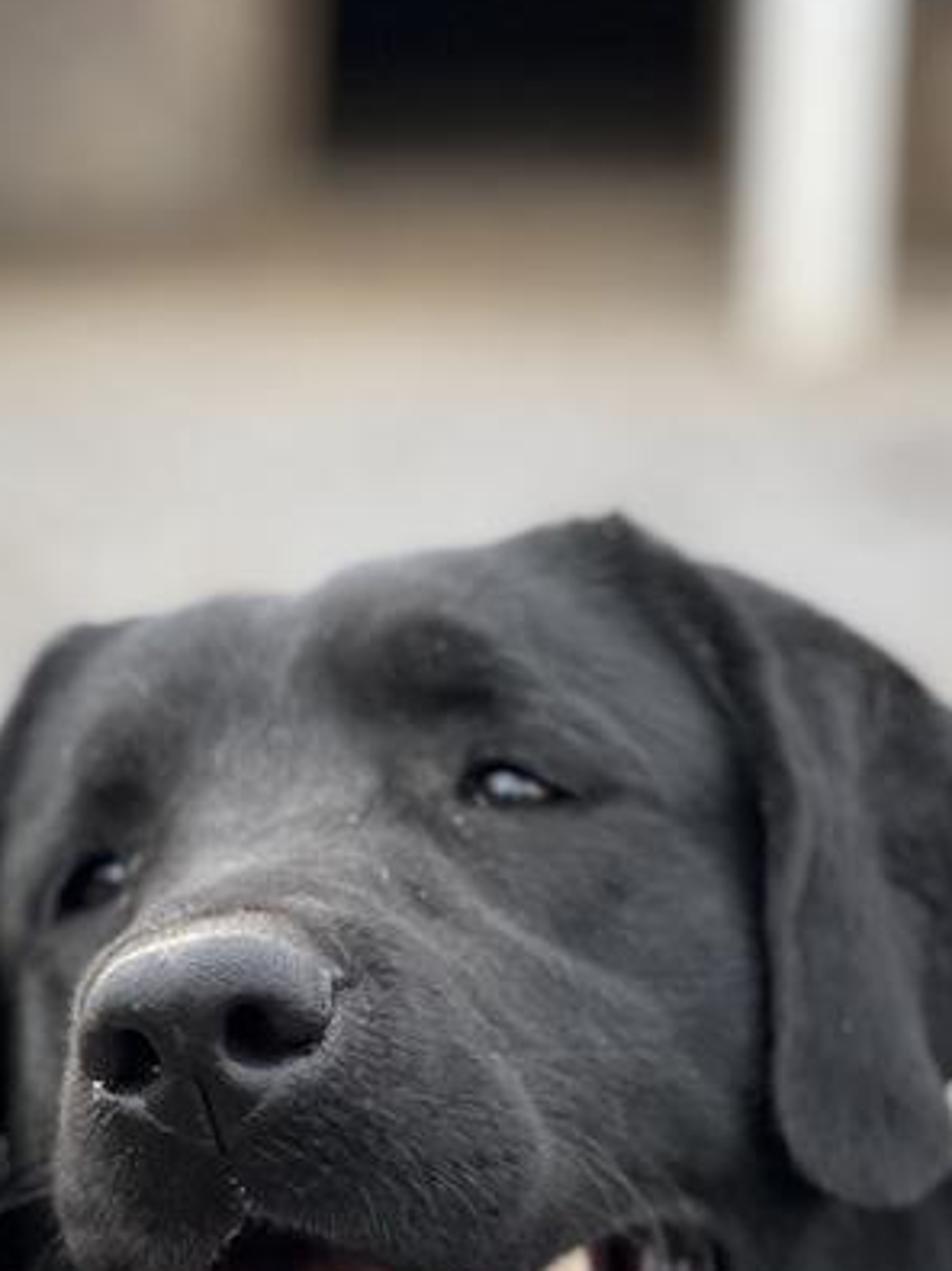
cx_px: 228
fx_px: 5723
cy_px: 750
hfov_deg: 9.5
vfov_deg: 12.7
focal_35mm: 156
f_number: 2.8
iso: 64
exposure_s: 1/121
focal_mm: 9
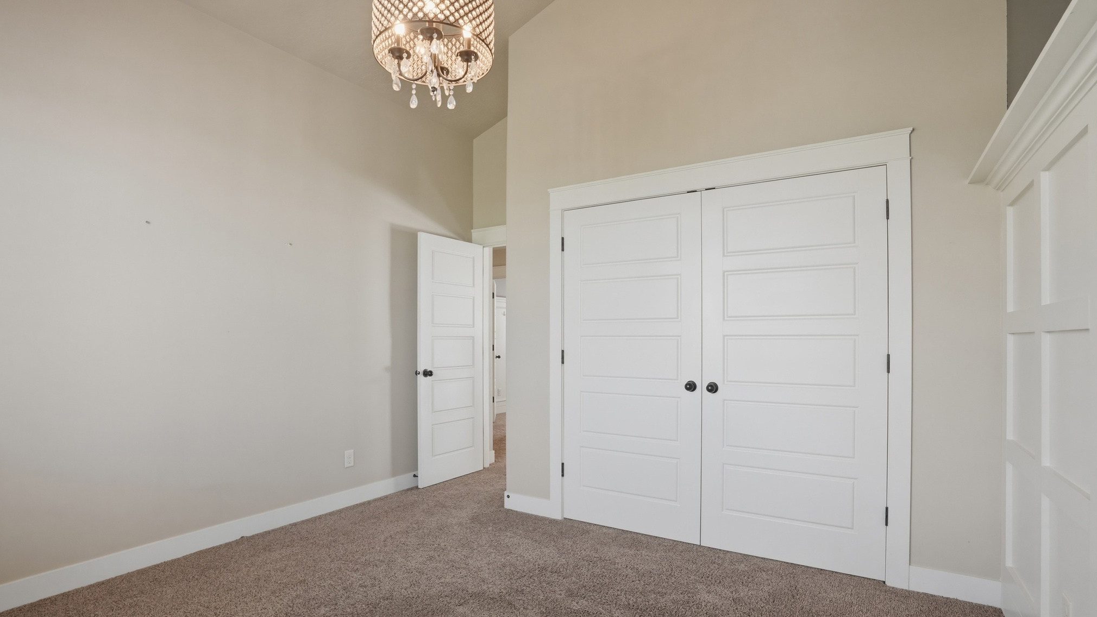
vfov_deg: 63.8
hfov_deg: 95.9
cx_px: 547
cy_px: 332
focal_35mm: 17
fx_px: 495
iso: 250
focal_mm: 16
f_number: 10
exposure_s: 1/8
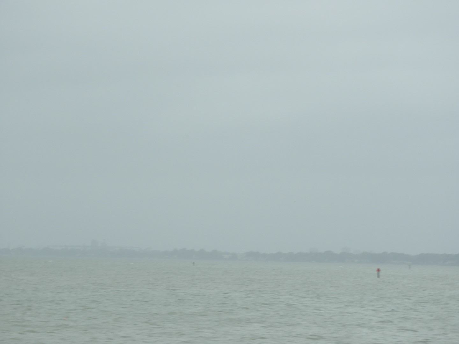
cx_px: 230
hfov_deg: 9.9
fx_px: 2652
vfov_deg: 7.4
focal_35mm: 200
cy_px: 172
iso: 100
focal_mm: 35.8
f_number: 5.3
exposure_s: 1/250
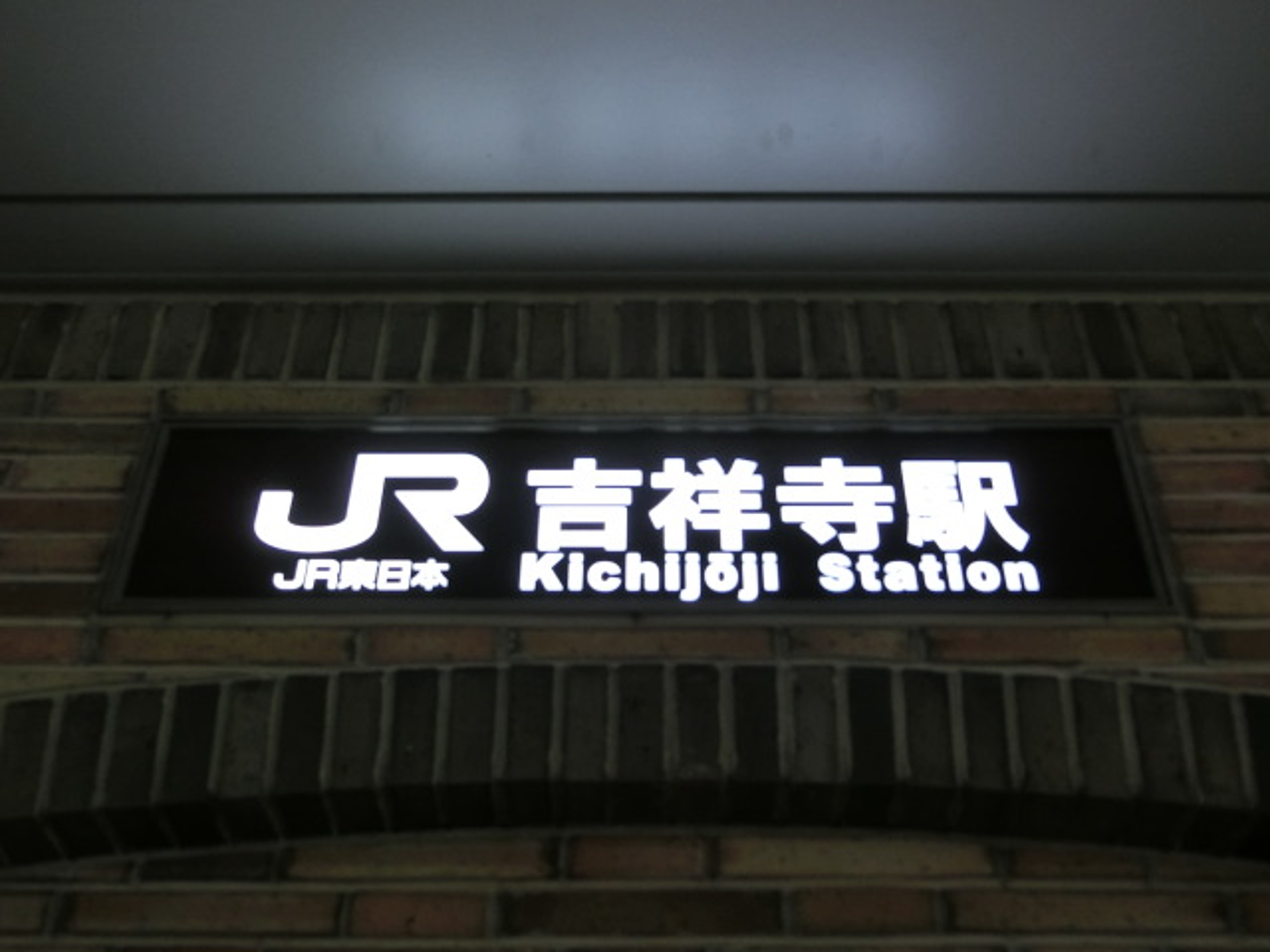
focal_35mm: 39
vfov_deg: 36.8
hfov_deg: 47.9
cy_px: 476
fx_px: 1431
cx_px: 635
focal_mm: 6.9
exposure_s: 1/125
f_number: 4.1
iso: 400
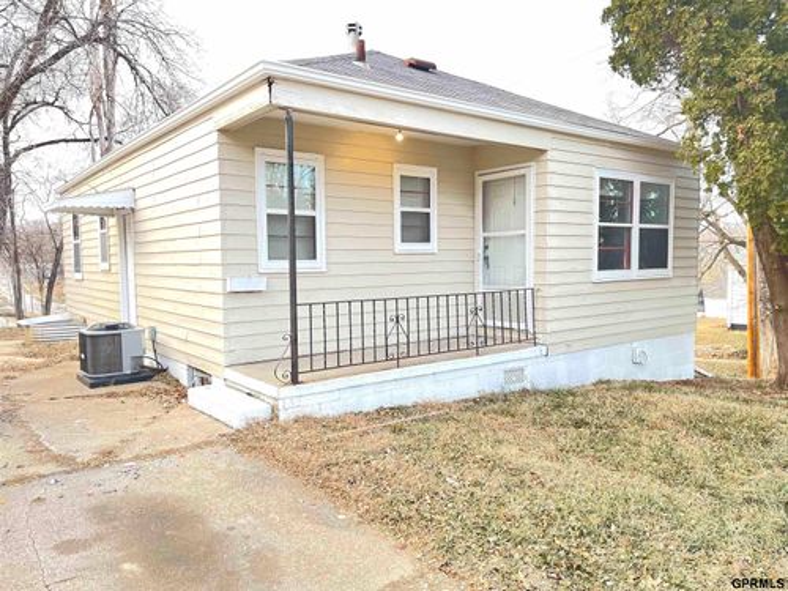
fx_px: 569
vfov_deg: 54.9
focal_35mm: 25
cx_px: 394
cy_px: 296
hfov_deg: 69.4
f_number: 1.6
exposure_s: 1/118
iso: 125
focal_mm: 5.1
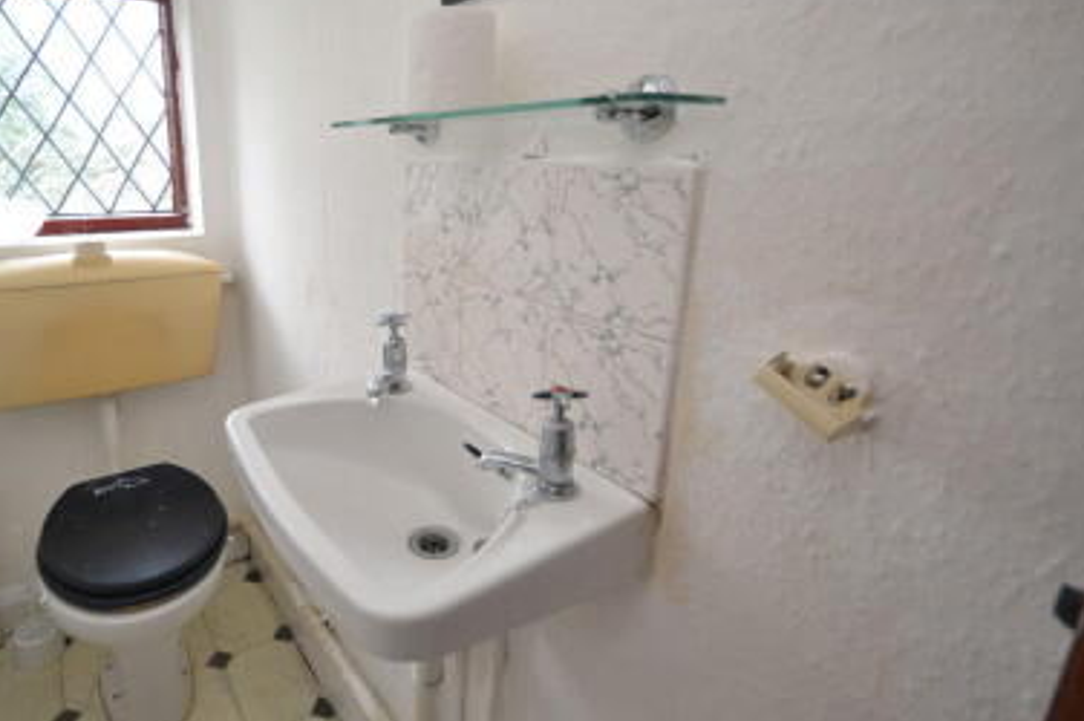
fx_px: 572
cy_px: 301
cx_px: 406
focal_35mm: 19
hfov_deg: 85.3
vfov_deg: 64.1
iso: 400
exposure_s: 1/100
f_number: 5
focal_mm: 10
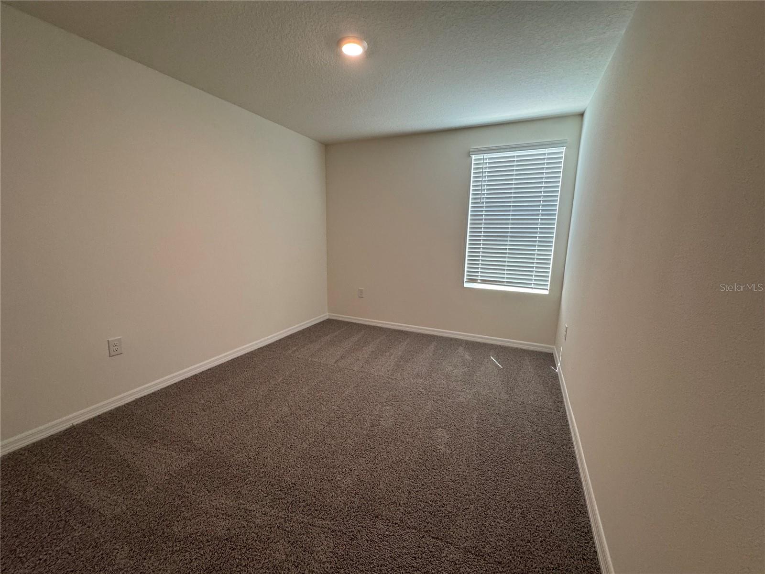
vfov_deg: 85.7
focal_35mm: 14
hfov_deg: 102.1
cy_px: 287
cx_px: 382
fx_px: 309
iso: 200
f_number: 2.2
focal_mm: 2.22
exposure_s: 1/120
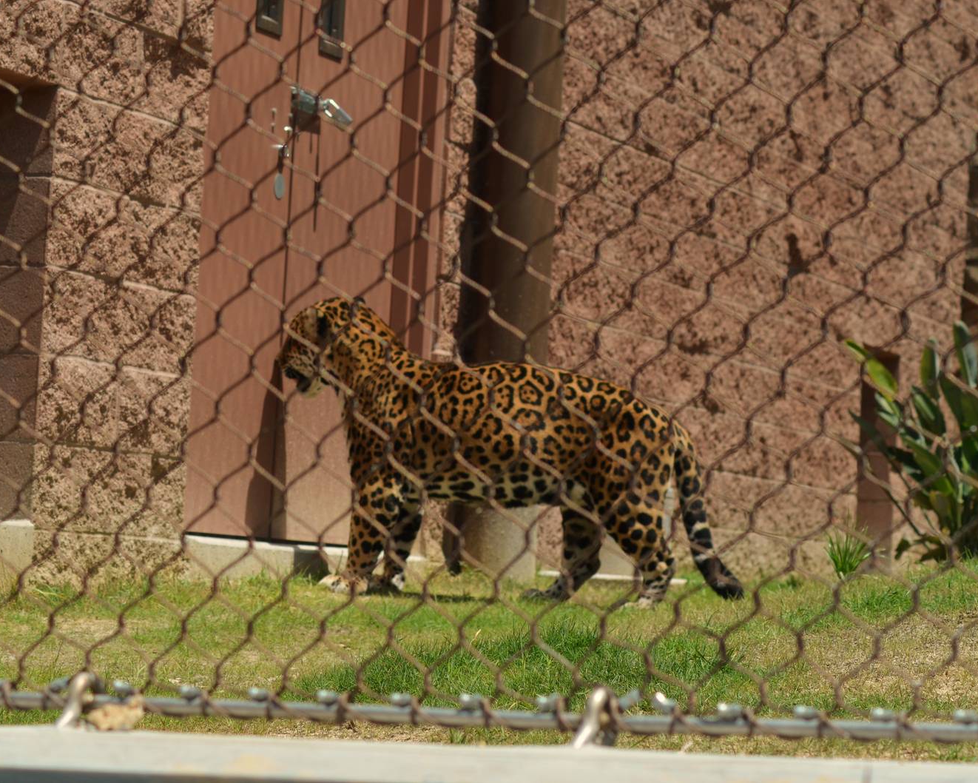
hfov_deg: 16.2
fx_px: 3445
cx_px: 513
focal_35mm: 119
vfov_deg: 13.0
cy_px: 392
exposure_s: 1/800
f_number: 7.1
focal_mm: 70
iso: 200
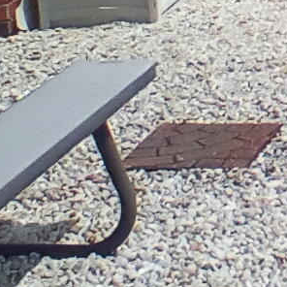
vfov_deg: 11.3
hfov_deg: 10.8
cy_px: -159
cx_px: 563
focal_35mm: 148
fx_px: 1388
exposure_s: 1/2674
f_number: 2.4
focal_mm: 2.38
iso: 107
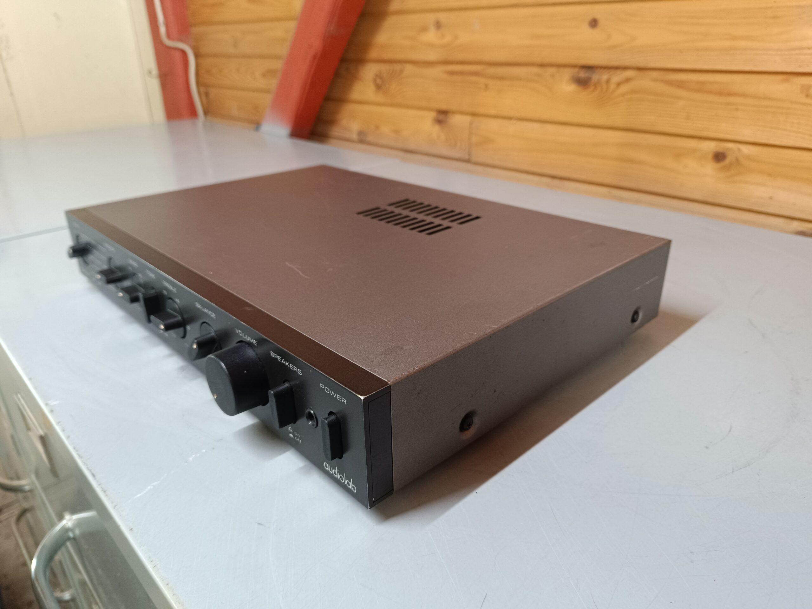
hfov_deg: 71.6
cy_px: 304
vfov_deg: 56.8
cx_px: 406
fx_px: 563
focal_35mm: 24
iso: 684
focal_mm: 5.59
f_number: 1.88
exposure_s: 1/25
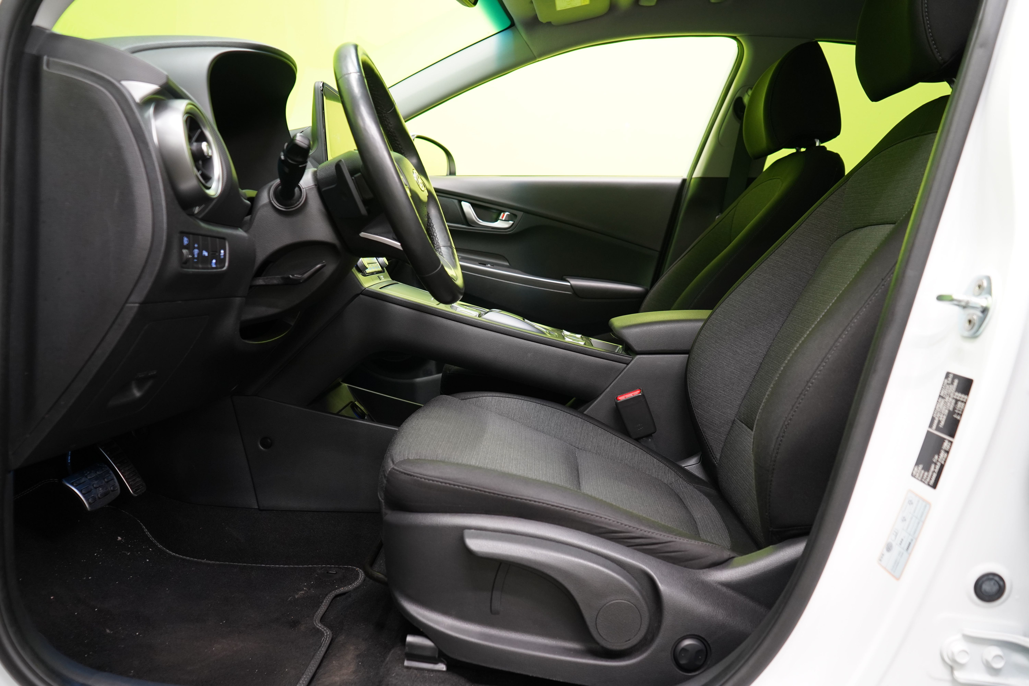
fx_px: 800
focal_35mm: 28
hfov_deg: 65.5
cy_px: 343
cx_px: 514
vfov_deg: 46.4
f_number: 5
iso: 1250
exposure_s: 1/20
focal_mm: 28
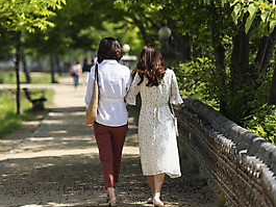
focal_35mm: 218
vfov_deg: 6.8
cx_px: 138
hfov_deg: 9.1
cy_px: 28
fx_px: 1739
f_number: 2.8
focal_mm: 150
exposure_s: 1/2000
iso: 100
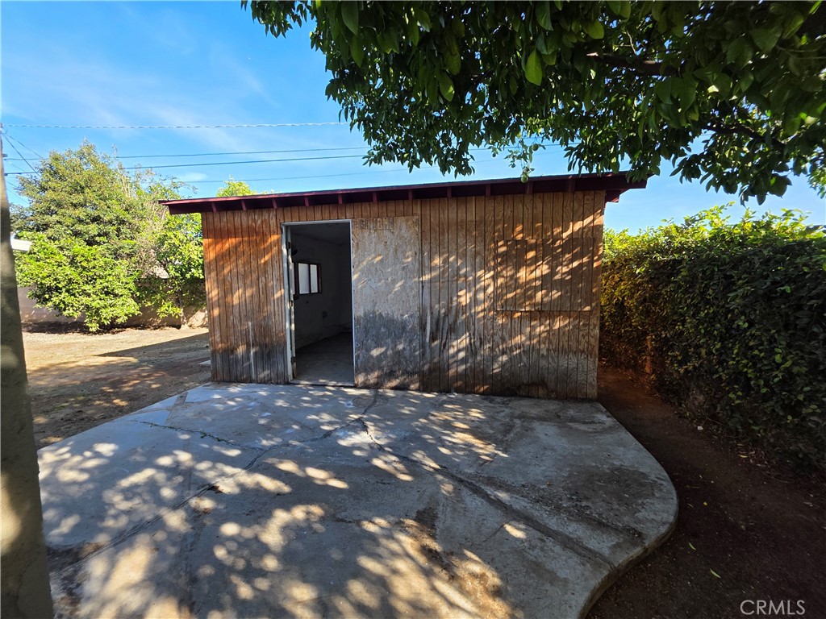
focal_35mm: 13
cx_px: 413
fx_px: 310
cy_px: 310
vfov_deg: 89.9
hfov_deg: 106.2
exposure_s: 1/496
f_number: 1.9
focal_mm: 2.2
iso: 40
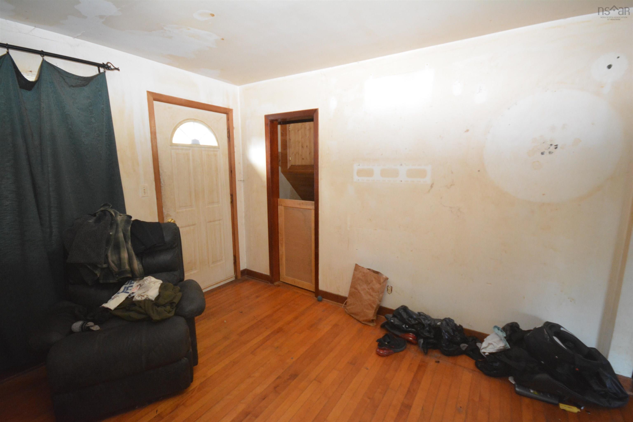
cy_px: 211
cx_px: 316
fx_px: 290
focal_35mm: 16
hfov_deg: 95.0
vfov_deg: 72.1
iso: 3200
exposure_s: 1/60
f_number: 4.2
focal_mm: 11
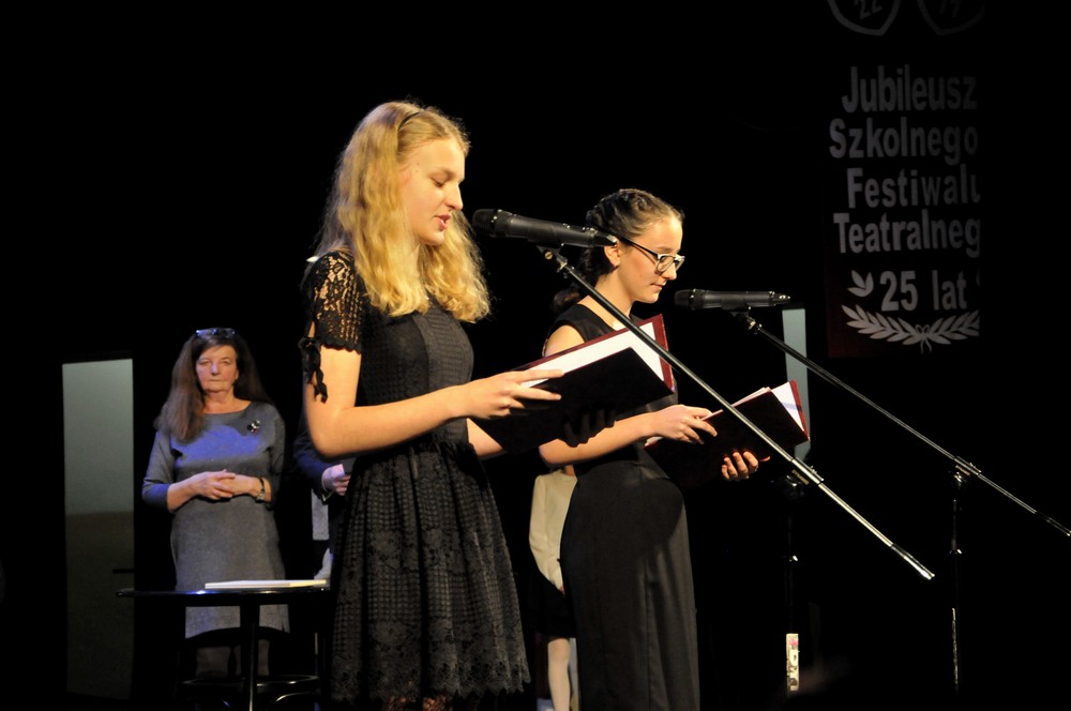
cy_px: 356
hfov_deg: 23.4
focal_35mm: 87
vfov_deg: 15.7
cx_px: 536
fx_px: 2585
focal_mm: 58
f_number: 5
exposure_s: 1/30
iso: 1600
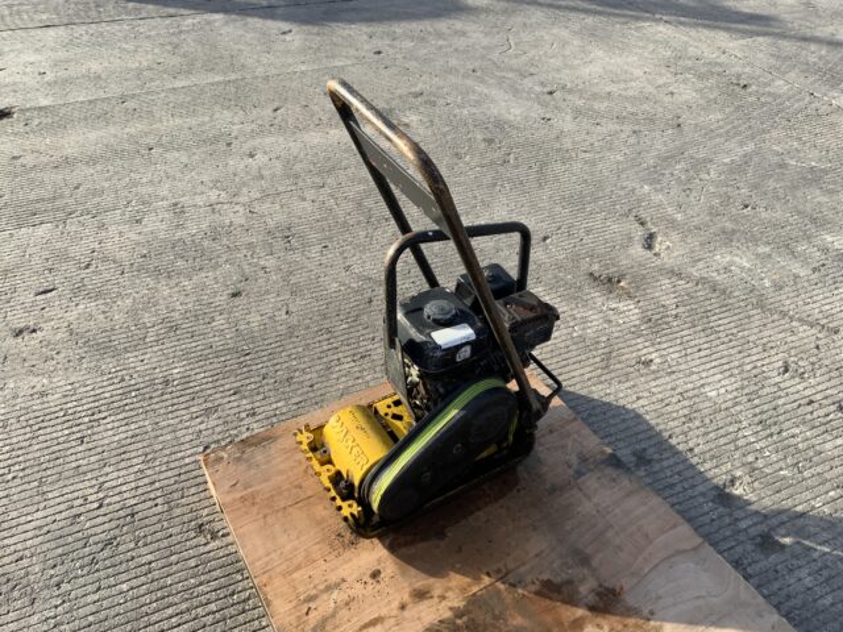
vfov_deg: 48.2
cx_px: 422
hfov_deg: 61.7
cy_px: 316
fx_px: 706
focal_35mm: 29
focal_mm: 3
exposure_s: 1/728
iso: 16
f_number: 1.8
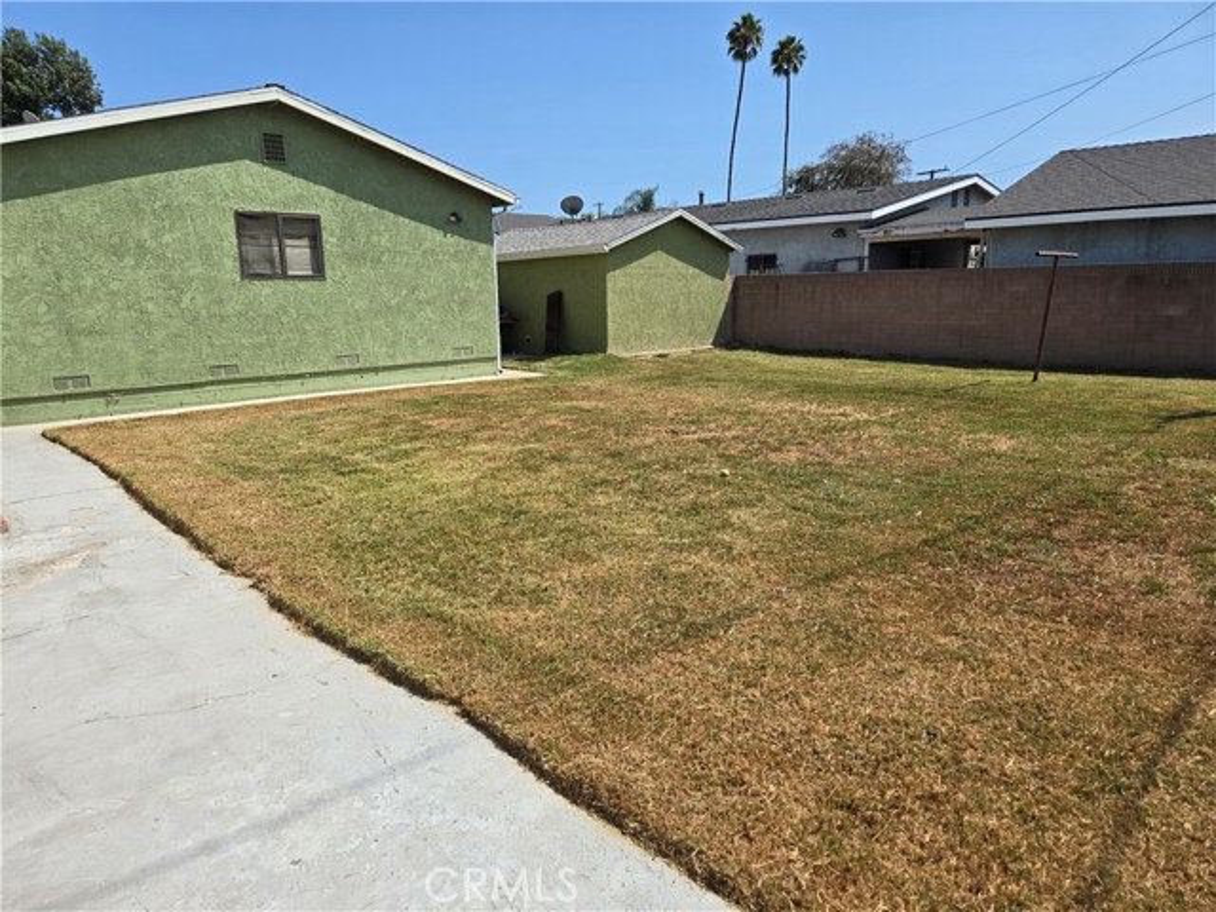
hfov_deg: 73.9
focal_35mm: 23
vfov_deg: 58.9
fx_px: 808
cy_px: 456
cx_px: 608
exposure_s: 1/2410
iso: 25
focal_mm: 5.4
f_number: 1.8
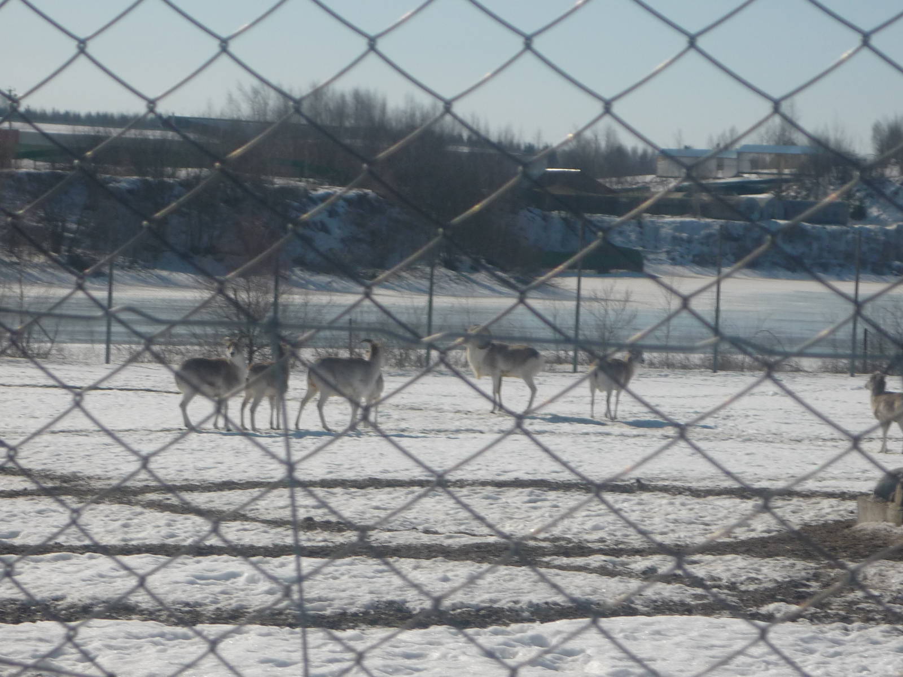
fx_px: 3313
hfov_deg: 15.5
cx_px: 452
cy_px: 338
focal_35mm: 127
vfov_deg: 11.7
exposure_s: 1/160
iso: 100
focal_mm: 16.5
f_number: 14
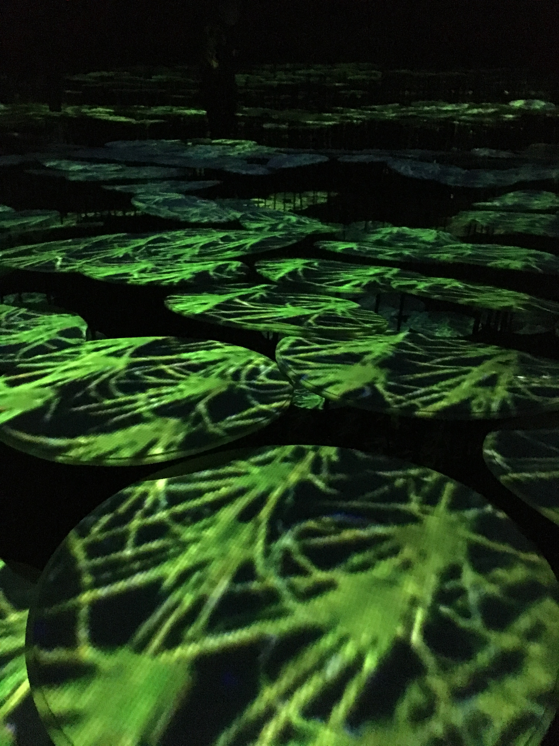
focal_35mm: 29
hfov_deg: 48.2
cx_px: 280
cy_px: 373
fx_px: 624
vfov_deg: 61.7
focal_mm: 4.15
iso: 1600
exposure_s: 1/15
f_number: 2.2
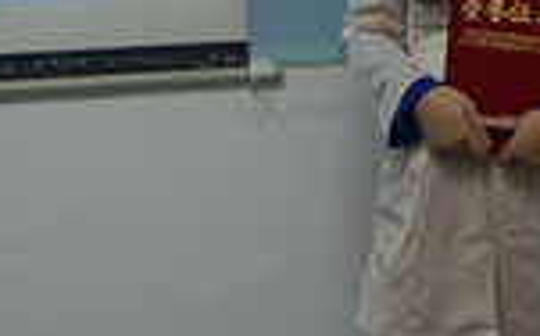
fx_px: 1954
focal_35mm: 133
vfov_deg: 9.5
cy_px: -214
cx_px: 447
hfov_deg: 15.6
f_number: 3.8
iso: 400
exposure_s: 1/30
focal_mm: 23
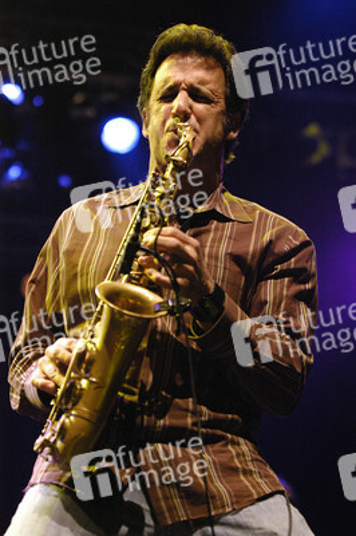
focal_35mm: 120
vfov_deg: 17.1
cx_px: 178
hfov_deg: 11.4
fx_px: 1783
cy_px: 268
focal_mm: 80
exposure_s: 1/125
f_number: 3.3
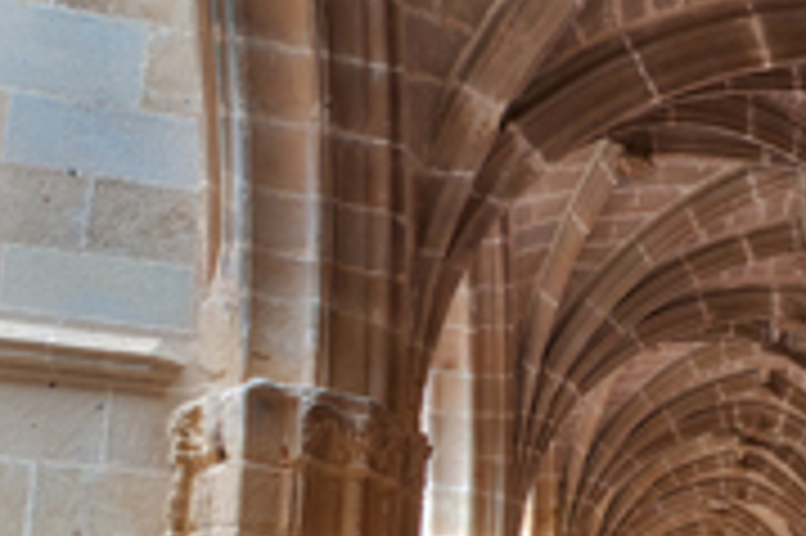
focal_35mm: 42
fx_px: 939
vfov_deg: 27.2
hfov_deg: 36.1
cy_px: 678
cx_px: 968
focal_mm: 10
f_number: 7.1
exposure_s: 1/40
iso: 560
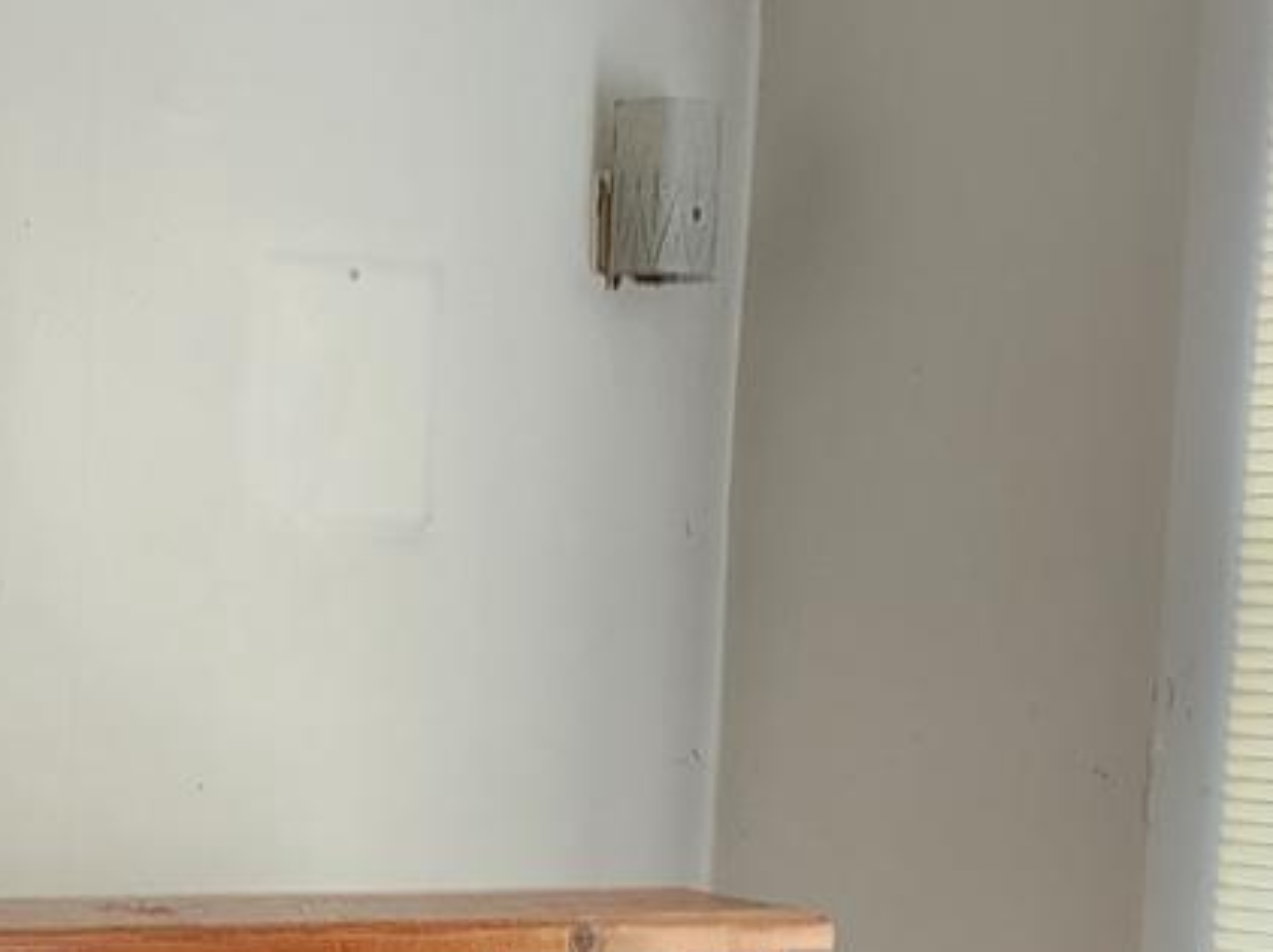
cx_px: 372
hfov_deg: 17.5
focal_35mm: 112
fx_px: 4115
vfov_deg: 13.1
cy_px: 895
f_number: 1.8
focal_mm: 6.4
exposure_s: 1/180
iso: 160
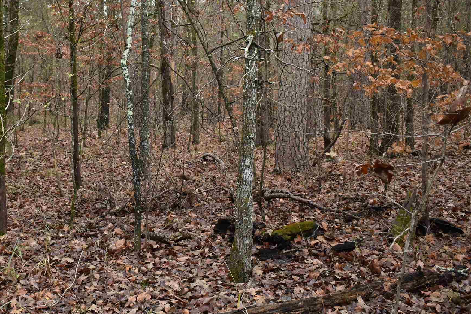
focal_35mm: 48
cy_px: 111
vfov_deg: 27.9
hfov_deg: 40.3
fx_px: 628
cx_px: 134
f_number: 4
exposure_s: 1/250
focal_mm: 18
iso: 400
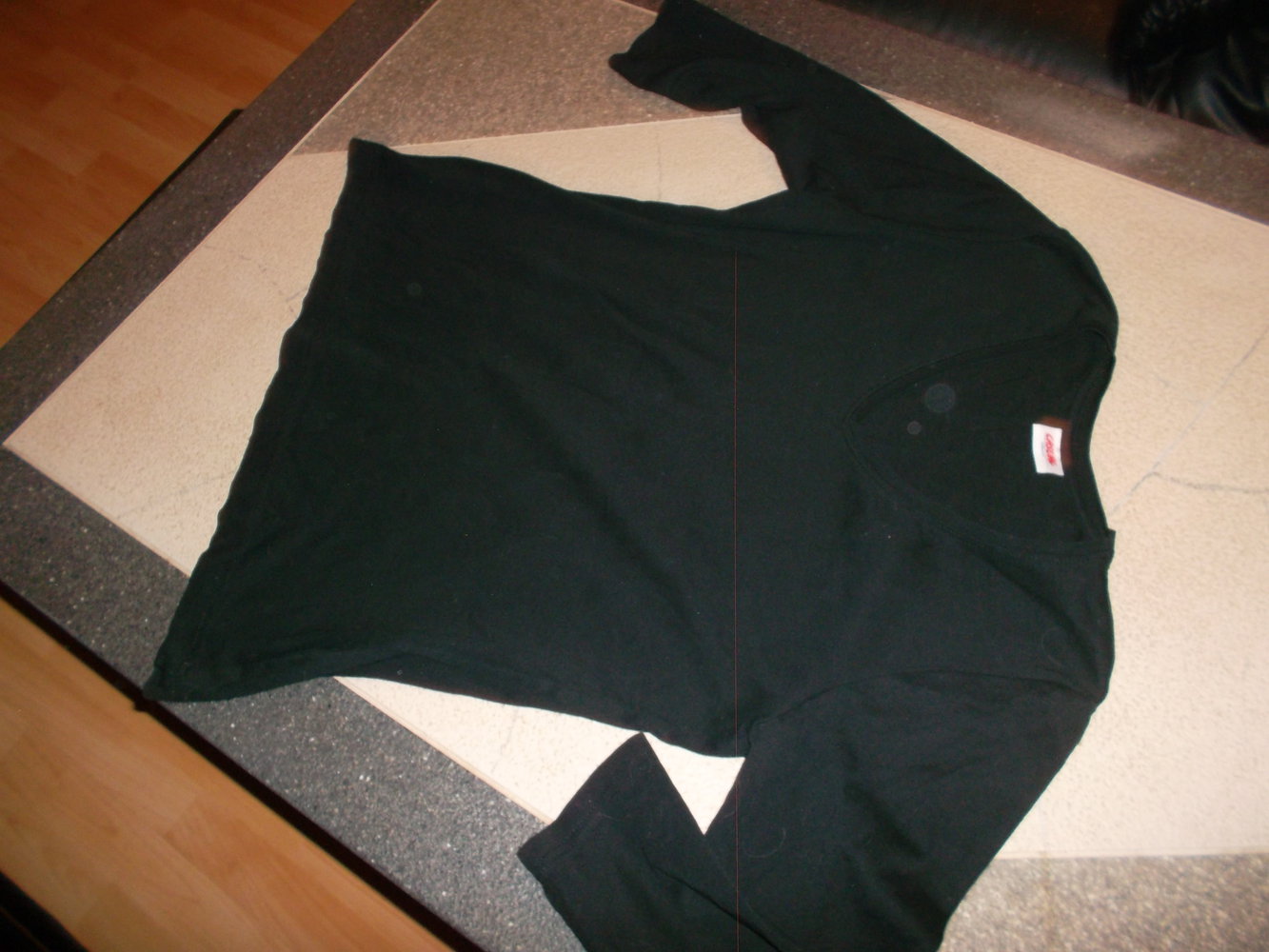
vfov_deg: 49.8
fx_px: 1027
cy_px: 476
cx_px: 634
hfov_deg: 63.4
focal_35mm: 28
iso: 100
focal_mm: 4.1
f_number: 3.3
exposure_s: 1/15
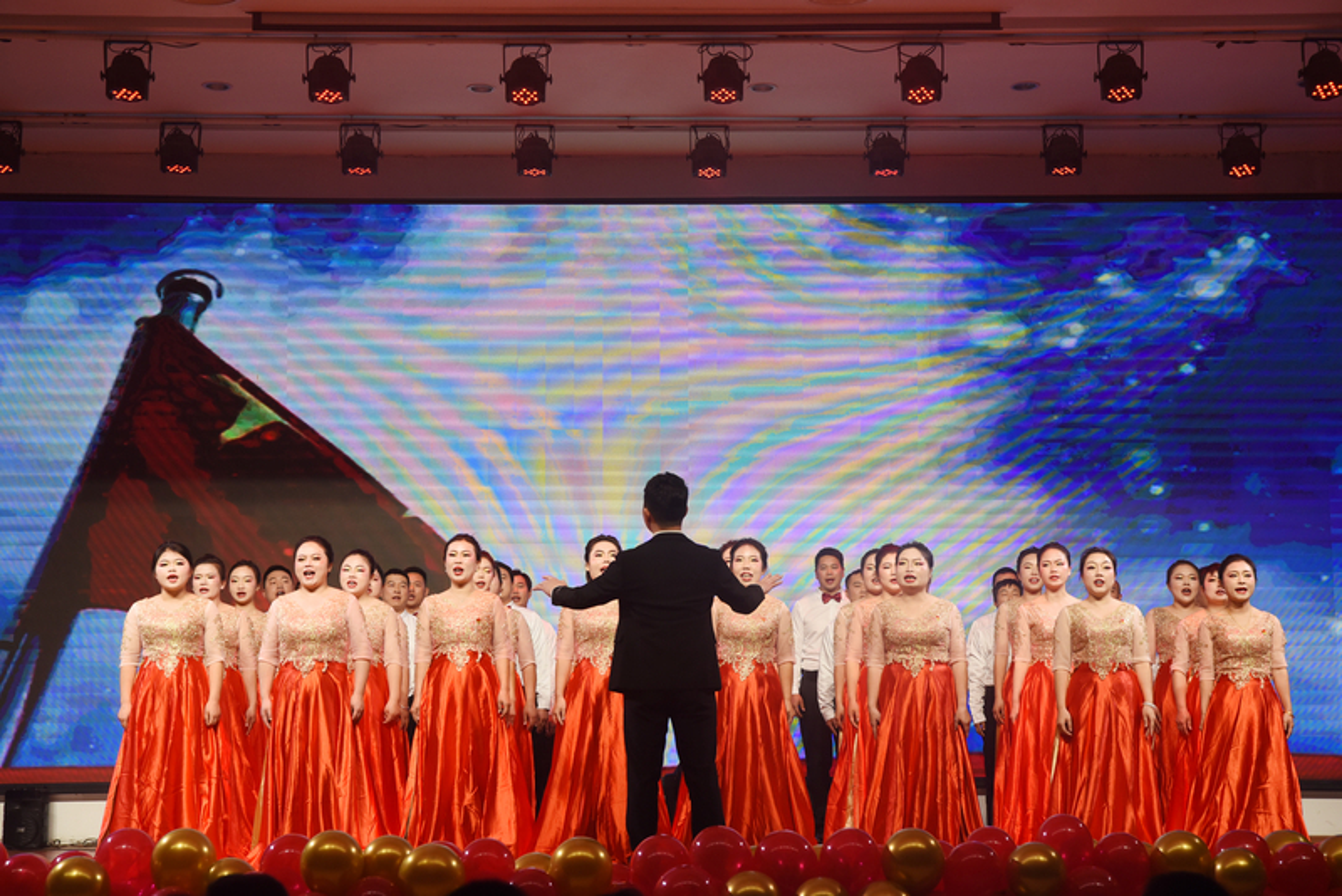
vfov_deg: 21.9
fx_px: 2312
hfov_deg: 32.4
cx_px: 671
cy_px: 448
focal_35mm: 62
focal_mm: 62
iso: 1000
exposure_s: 1/320
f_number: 4.5
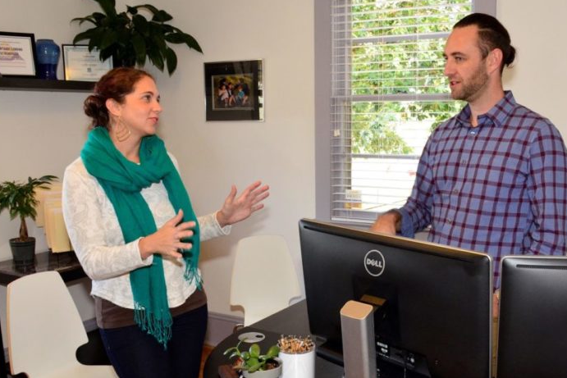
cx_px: 264
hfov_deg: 61.9
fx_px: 473
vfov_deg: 43.6
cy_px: 189
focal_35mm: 30
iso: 1600
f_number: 8
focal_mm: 18
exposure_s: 1/60
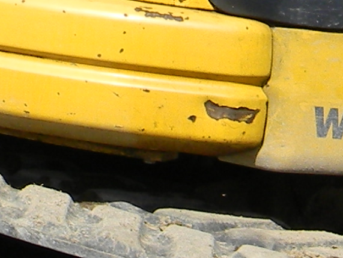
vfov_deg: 4.4
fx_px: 3262
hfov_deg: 6.0
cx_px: -43
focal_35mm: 329
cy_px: -317
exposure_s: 1/654
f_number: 3.9
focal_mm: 8.6
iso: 80
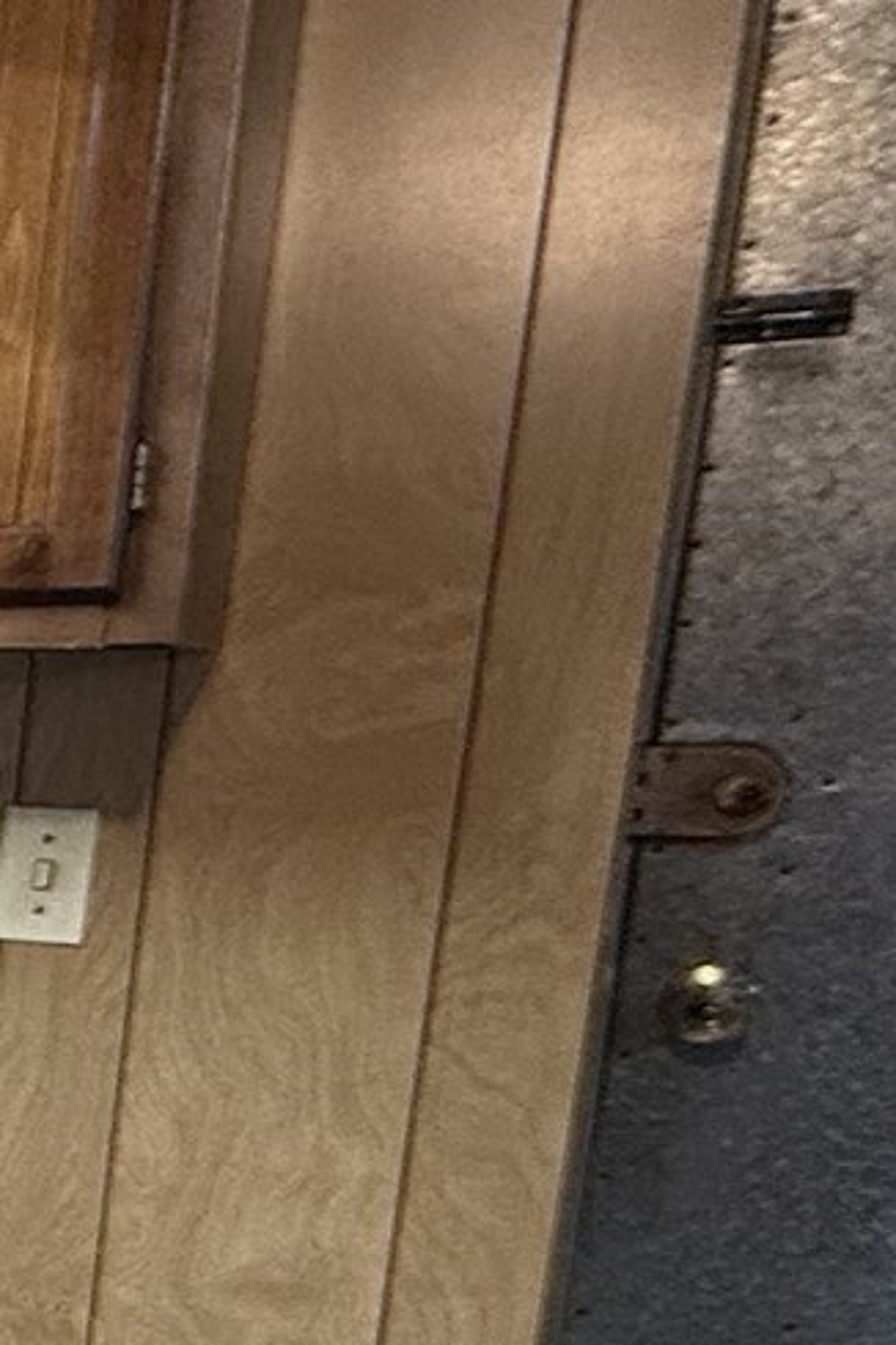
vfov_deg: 31.7
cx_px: -1187
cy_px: 1144
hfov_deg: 14.9
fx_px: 2277
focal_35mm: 61
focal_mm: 2.22
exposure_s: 1/120
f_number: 2.2
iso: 320
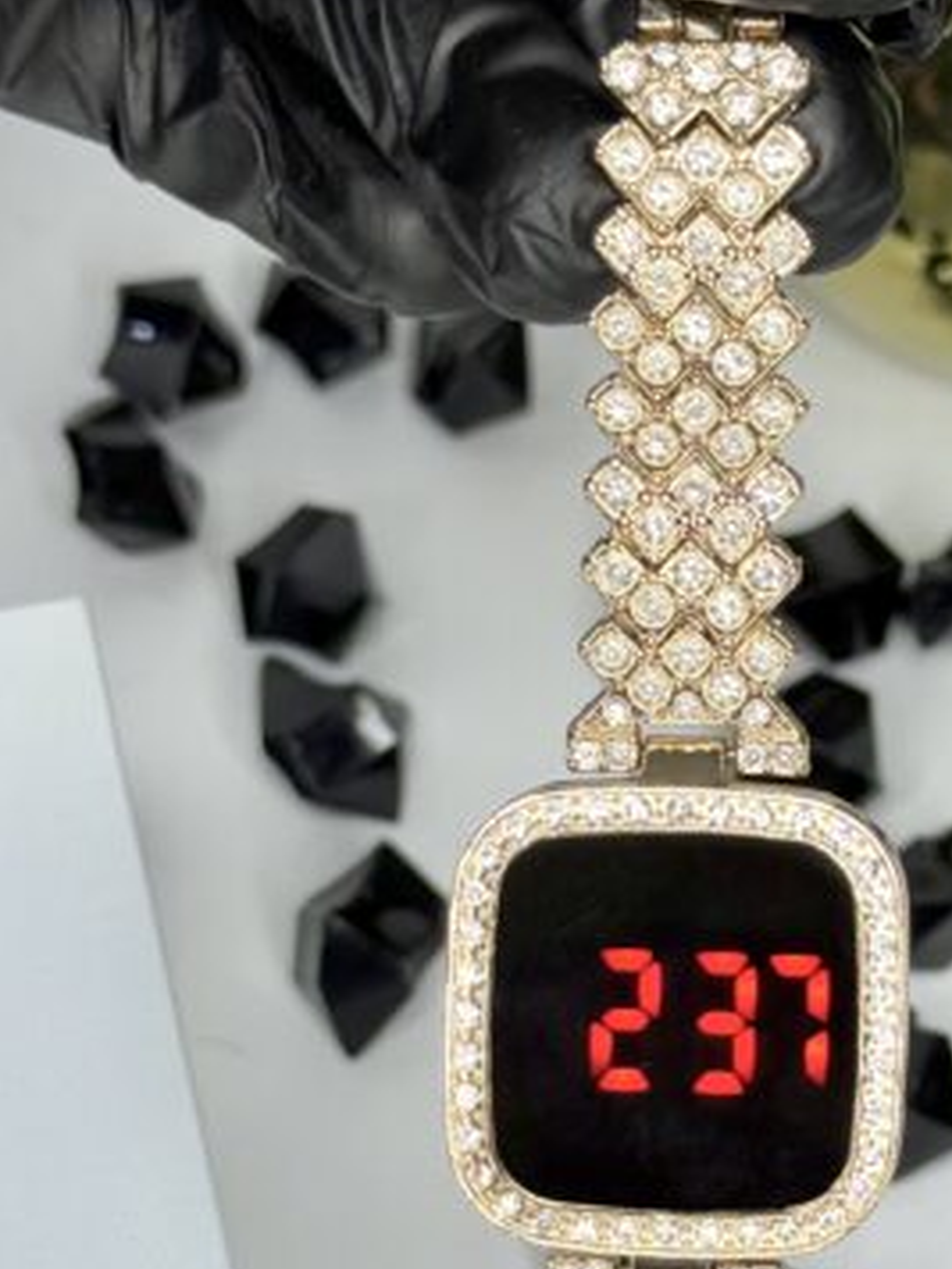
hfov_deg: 13.7
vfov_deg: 18.1
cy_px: 870
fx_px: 3960
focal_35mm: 108
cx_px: 695
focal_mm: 6.76
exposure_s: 1/121
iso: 50
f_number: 1.78
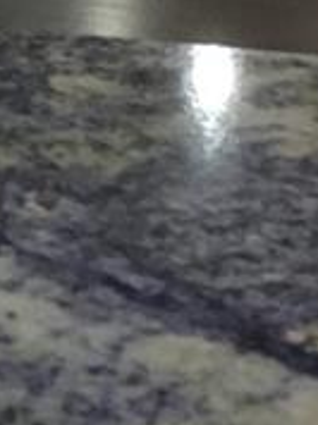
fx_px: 2407
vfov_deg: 9.0
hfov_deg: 7.4
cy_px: -640
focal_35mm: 196
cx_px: -136
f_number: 2.2
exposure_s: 1/15
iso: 200
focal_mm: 4.15
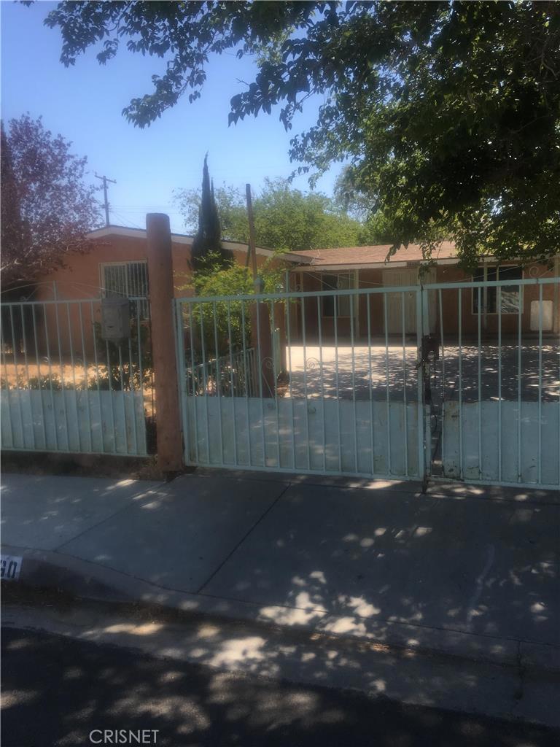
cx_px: 280
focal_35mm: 29
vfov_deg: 61.7
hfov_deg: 48.2
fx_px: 626
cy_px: 374
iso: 25
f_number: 2.2
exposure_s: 1/732
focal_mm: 4.15
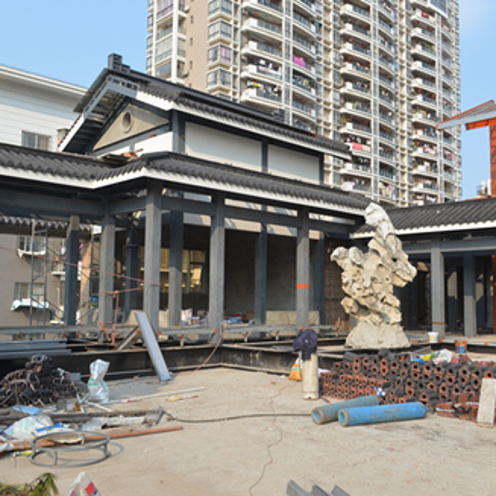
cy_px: 247
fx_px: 567
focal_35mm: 35
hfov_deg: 47.2
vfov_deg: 47.2
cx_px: 243
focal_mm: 18
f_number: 8
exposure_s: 1/250
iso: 140
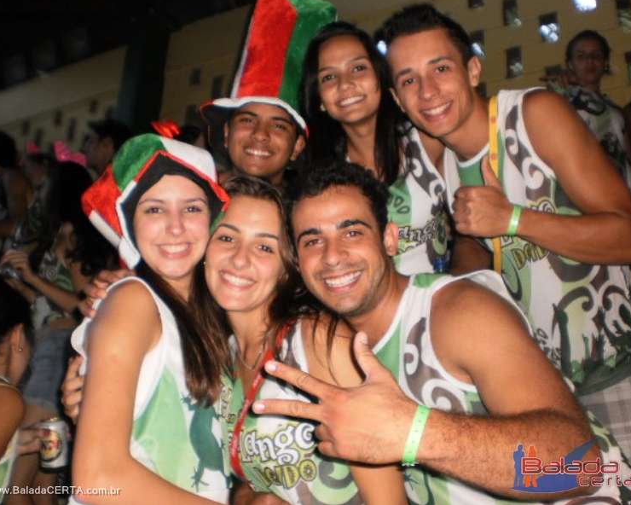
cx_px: 310
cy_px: 252
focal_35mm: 38
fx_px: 710
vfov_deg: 39.2
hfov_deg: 47.9
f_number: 3.1
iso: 125
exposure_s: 1/30
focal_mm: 6.3
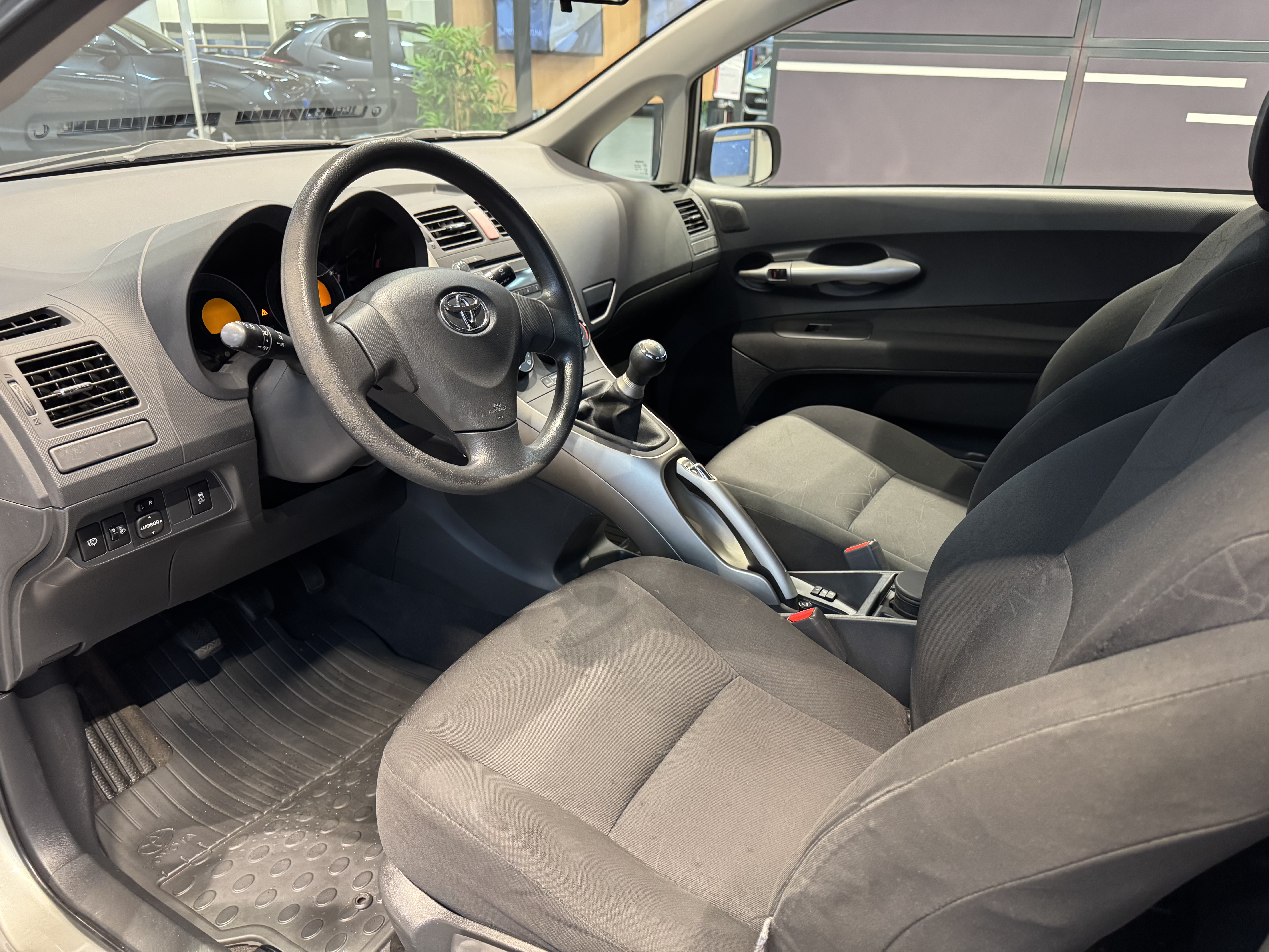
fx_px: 880
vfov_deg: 56.8
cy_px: 476
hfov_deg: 71.6
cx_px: 634
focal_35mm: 24
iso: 500
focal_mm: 6.76
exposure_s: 1/50
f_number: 1.78
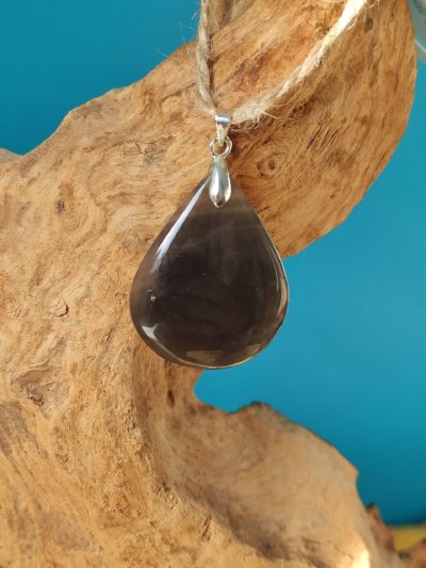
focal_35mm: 26
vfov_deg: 67.3
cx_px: 213
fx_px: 426
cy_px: 284
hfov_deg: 53.1
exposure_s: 1/135
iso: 112
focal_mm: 4.77
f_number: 1.75
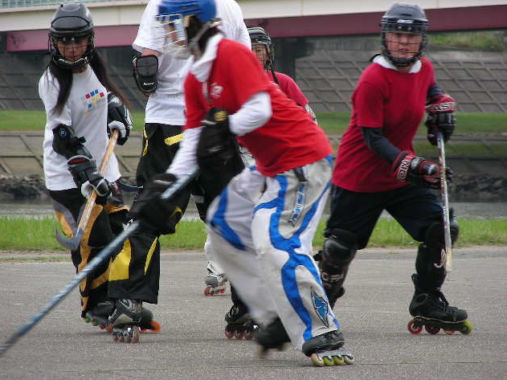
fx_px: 3998
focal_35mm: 273
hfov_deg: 7.3
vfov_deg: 5.4
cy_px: 190
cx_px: 252
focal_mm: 44.8
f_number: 3.5
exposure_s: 1/133
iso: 50
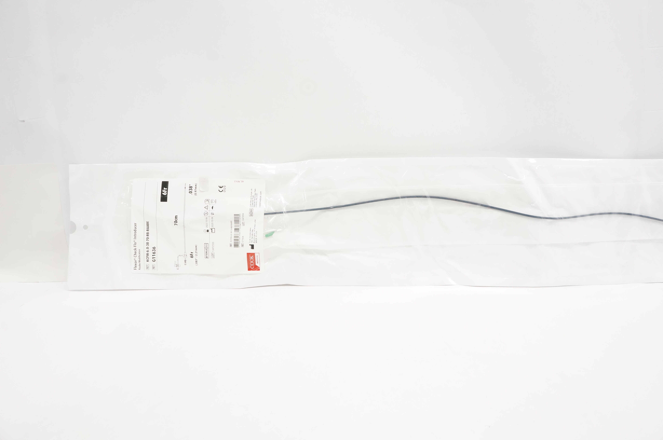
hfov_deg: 67.4
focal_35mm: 27
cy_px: 220
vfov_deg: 47.8
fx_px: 497
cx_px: 332
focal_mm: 18
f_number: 10
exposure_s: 1/40
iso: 800
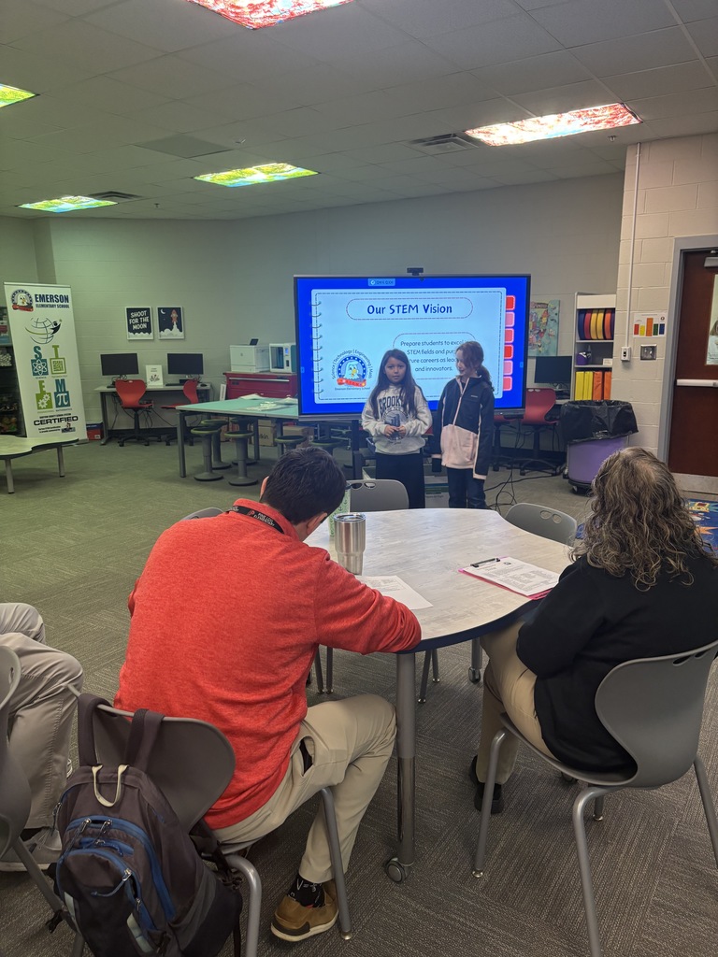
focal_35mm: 26
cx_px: 359
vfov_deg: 67.3
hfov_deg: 53.1
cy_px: 478
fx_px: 719
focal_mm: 5.96
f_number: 1.6
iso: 160
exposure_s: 1/60
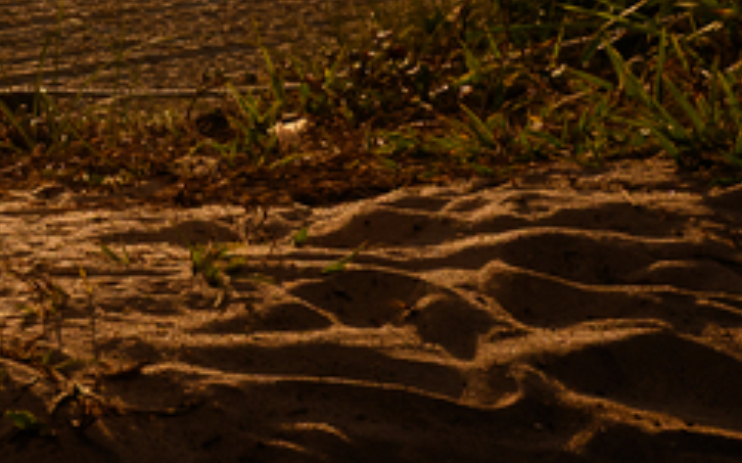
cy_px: -632
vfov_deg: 9.6
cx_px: -457
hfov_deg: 15.5
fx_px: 2446
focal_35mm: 121
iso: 50
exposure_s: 1/160
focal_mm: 24
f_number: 13
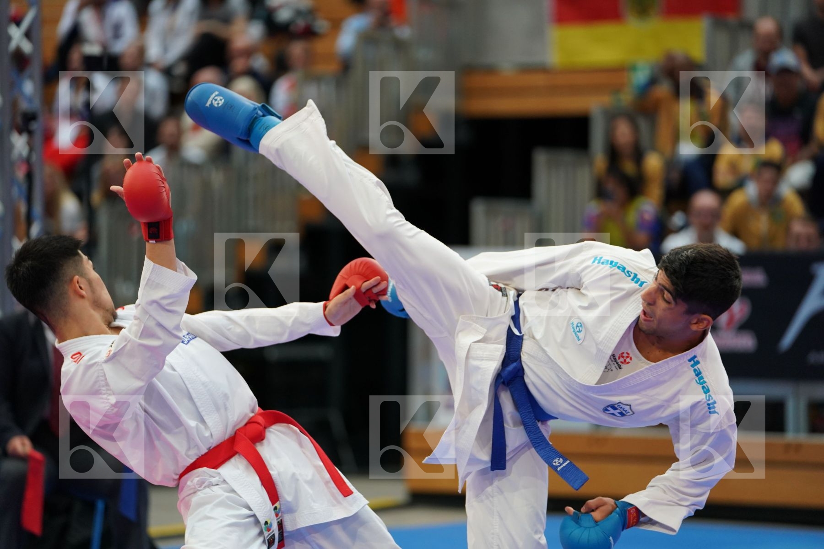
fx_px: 3982
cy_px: 274
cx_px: 412
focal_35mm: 174
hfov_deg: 11.8
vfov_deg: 7.9
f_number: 2.8
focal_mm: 174
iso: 2000
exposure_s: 1/1000
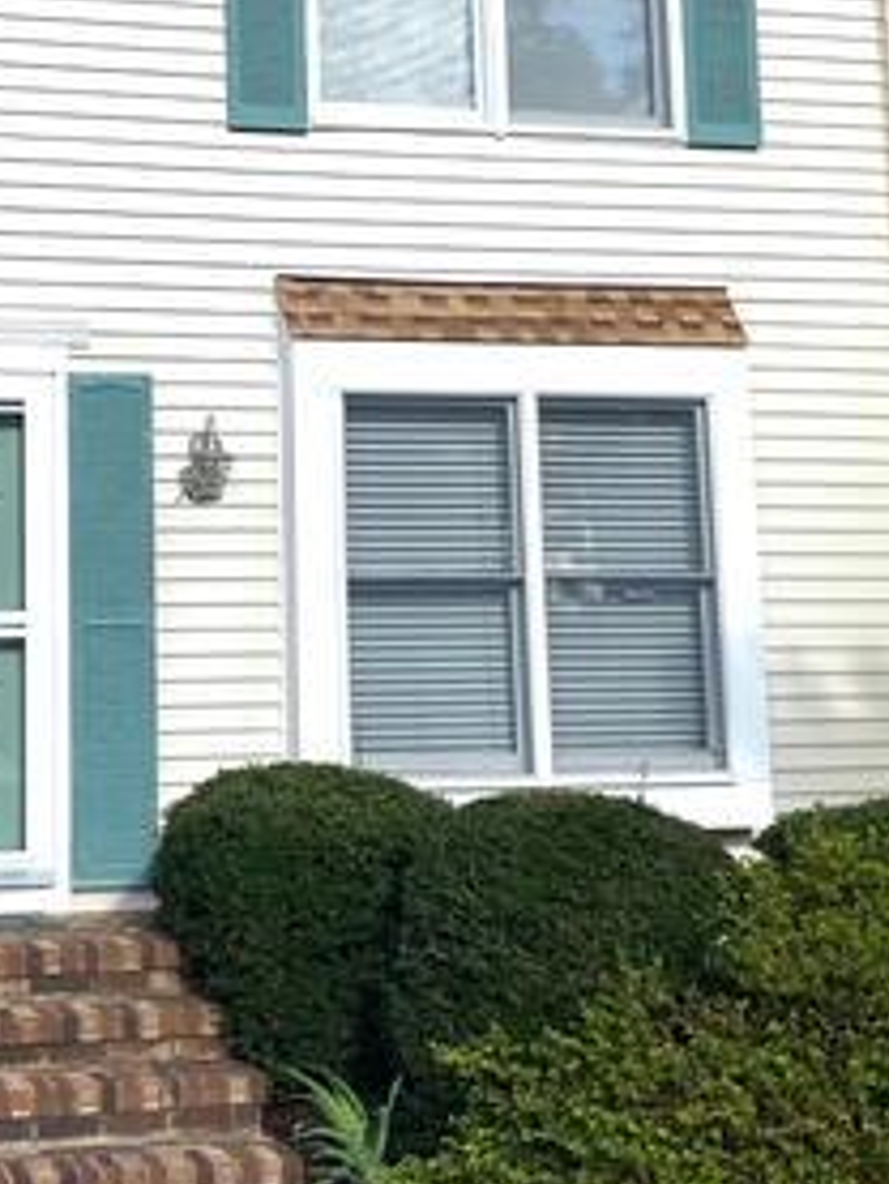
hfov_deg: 24.1
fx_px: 2053
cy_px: 398
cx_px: 175
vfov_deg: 31.9
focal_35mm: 60
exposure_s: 1/3125
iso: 32
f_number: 1.8
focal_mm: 4.25
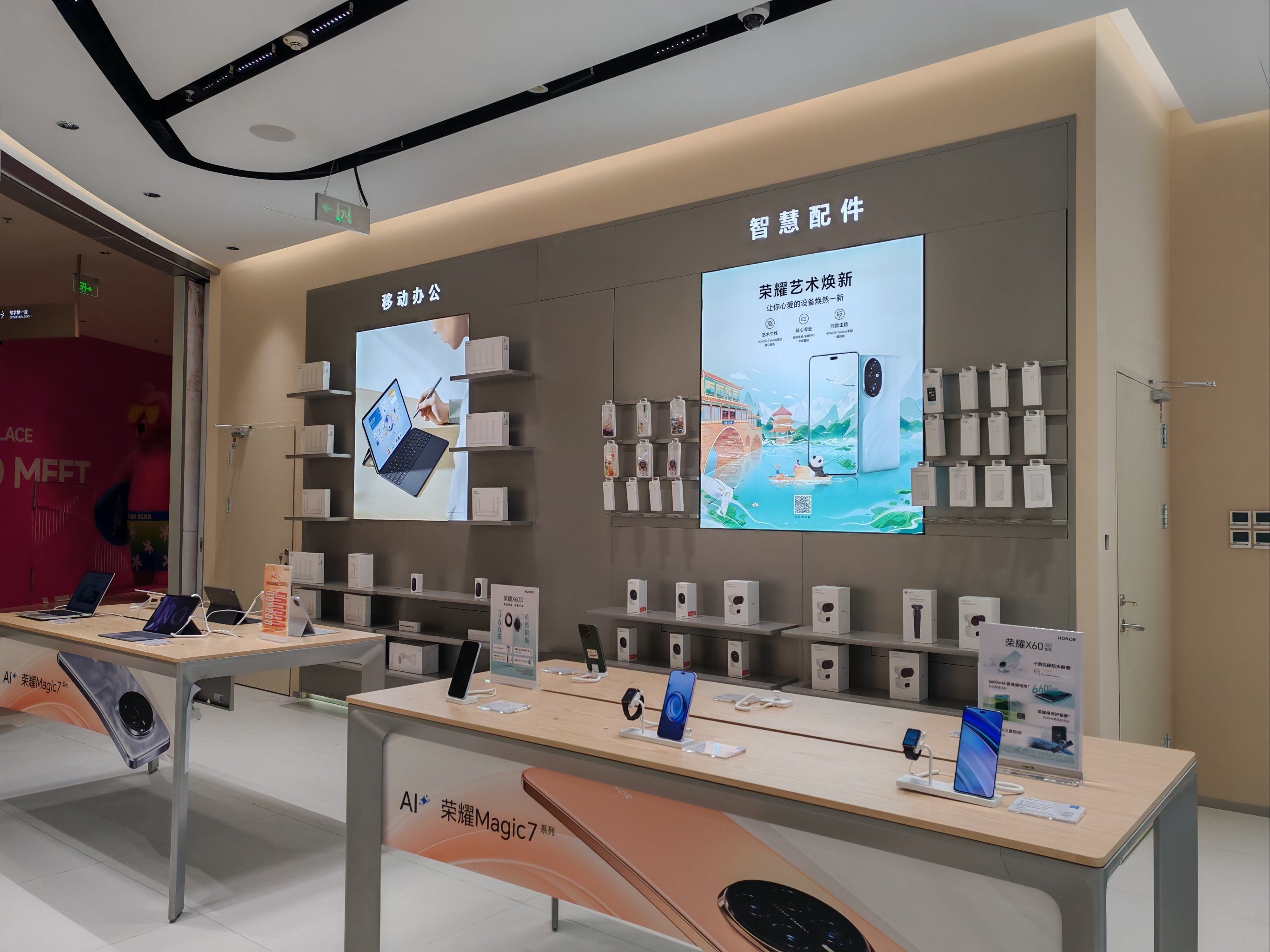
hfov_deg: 65.3
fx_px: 991
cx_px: 635
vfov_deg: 51.4
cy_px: 476
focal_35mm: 27
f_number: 1.95
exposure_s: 1/233
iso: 50
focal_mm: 5.52
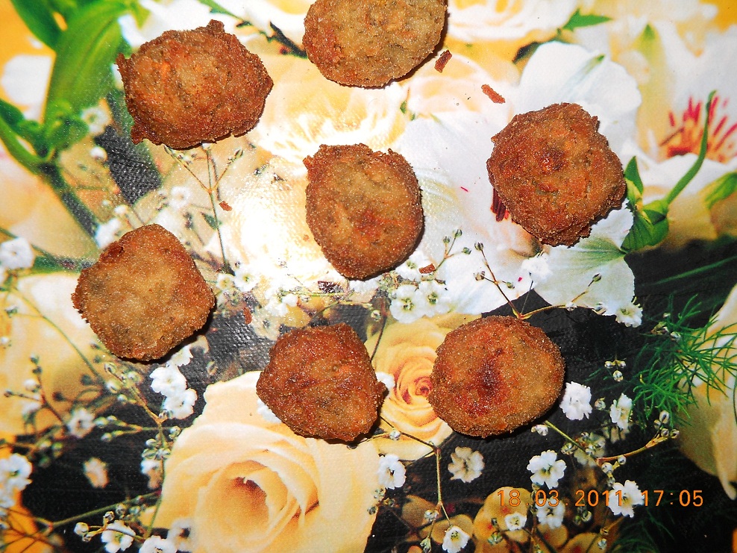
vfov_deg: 35.1
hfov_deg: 45.8
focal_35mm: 41
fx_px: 873
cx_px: 368
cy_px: 276
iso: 80
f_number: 3.1
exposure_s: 1/30
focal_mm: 6.72
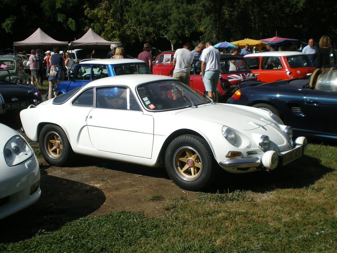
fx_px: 467
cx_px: 168
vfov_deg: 30.3
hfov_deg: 39.7
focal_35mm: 48
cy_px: 126
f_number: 5.2
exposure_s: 1/500
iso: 50
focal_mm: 8.4
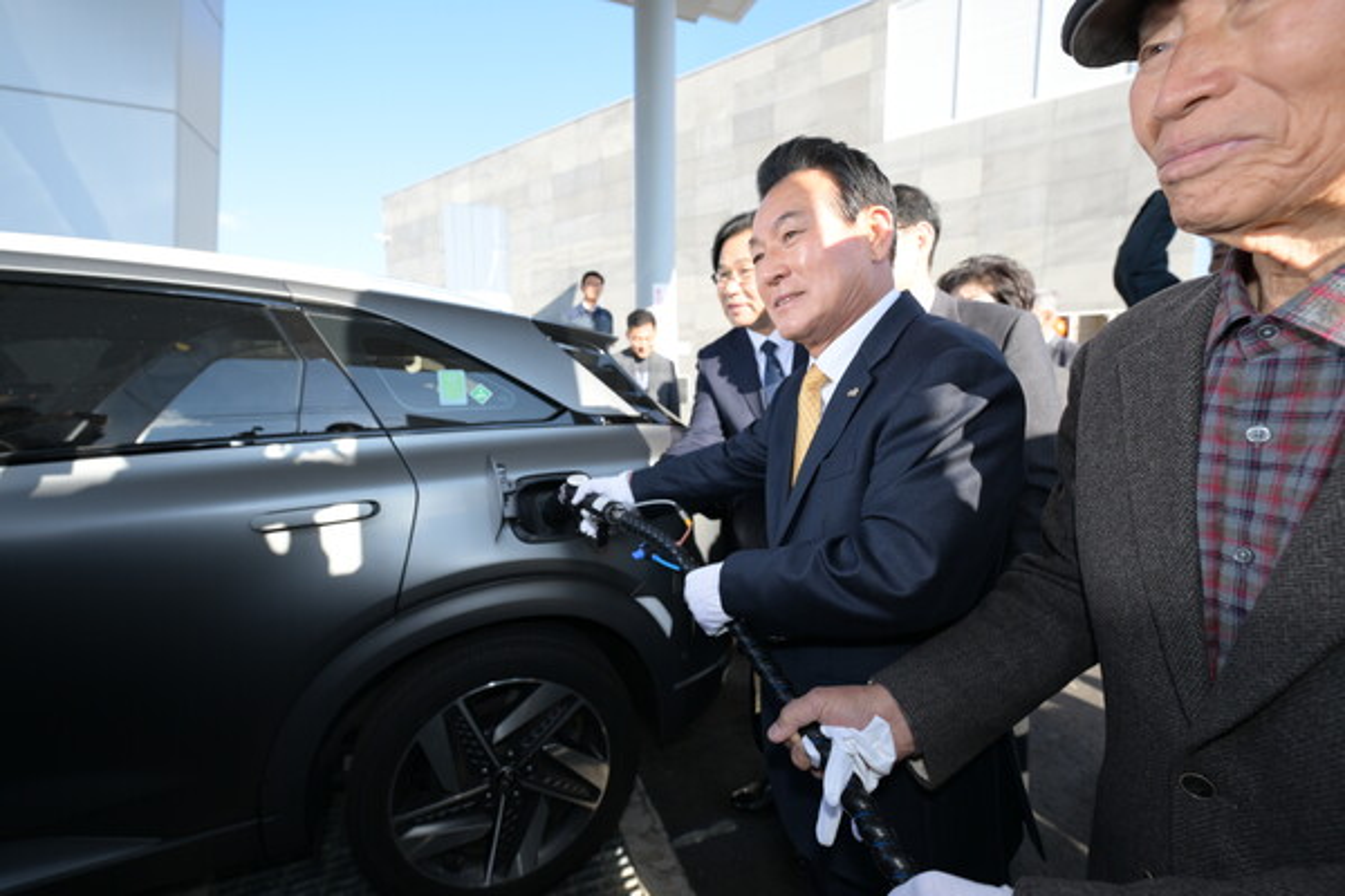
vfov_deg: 77.3
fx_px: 560
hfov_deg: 100.4
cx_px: 672
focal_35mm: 15
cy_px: 448
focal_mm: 15
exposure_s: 1/200
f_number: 4.5
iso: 100
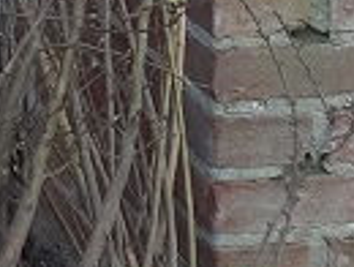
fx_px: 1322
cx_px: -403
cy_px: 64
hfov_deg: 12.8
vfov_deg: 11.5
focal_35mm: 129
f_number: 1.8
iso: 32
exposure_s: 1/50
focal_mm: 5.23
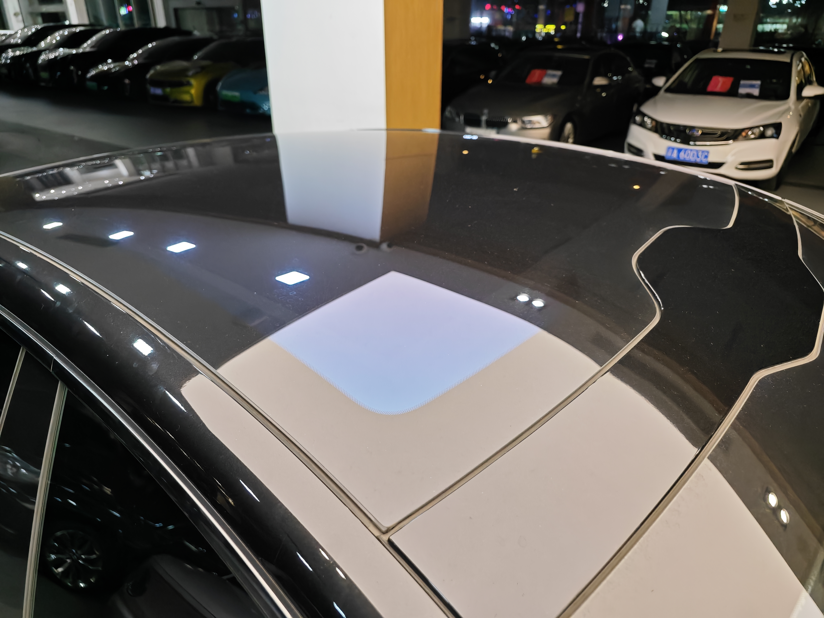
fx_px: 547
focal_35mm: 23
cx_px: 412
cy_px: 309
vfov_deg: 58.9
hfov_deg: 73.9
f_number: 1.9
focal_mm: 8.7
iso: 1250
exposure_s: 1/420
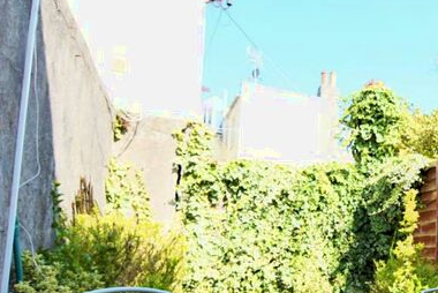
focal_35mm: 36
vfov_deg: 36.2
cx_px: 391
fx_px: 437
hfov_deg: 47.9
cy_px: 219
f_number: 4.5
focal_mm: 13
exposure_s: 1/1600
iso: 400
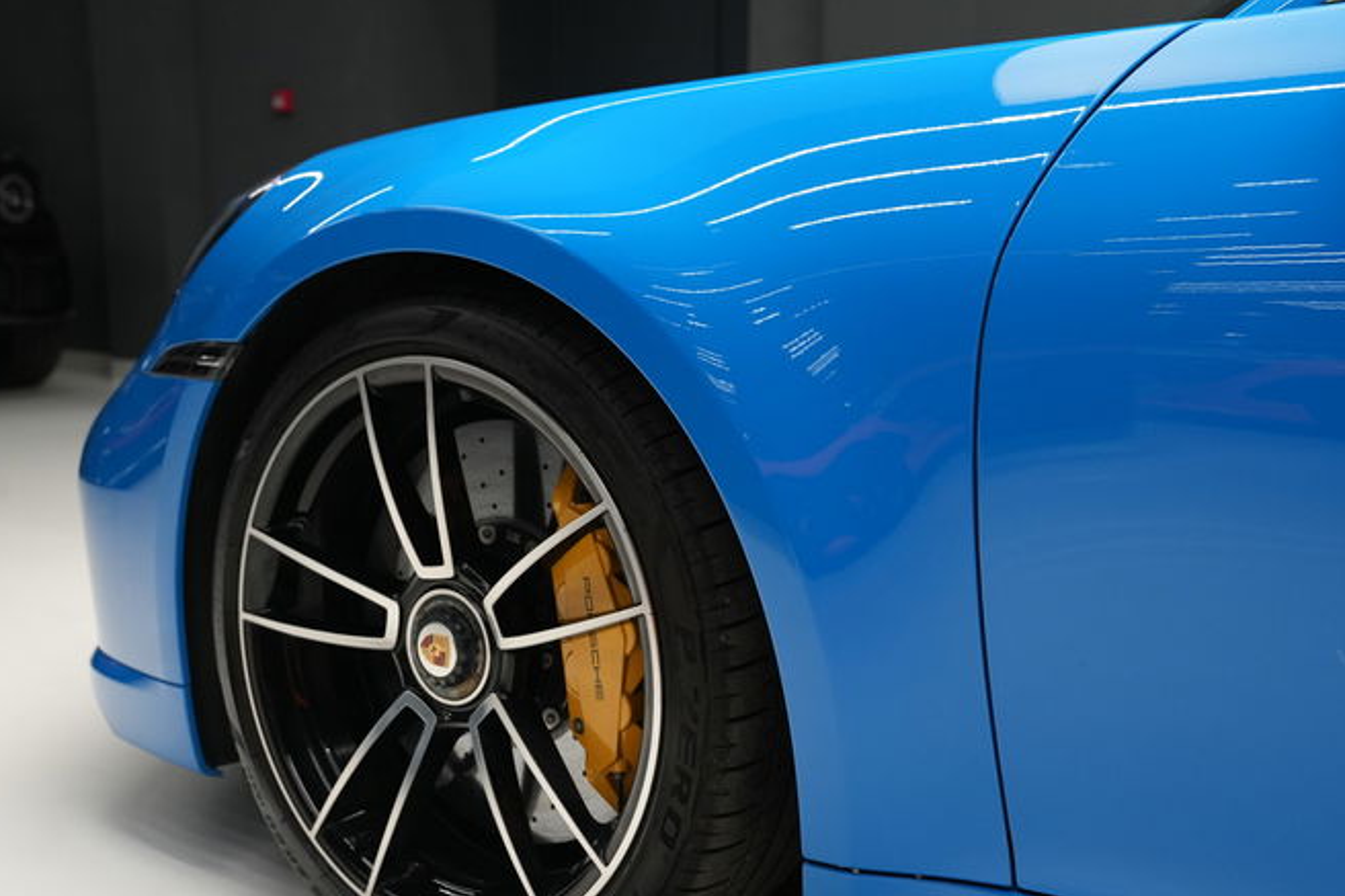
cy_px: 502
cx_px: 631
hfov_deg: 47.4
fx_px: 1531
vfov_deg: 32.6
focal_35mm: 41
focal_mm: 35
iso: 2000
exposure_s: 1/40
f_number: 4
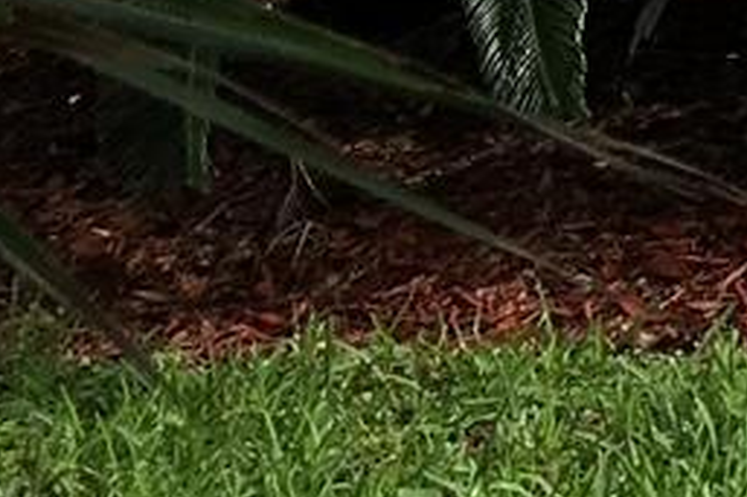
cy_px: -1288
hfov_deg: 7.0
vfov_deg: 5.3
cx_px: 2773
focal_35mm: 237
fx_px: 4914
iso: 25
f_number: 2.2
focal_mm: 4.15
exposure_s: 1/527
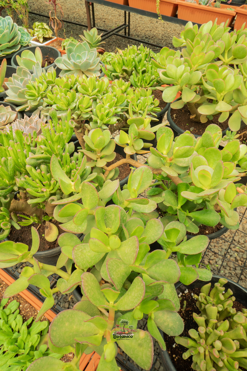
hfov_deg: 53.1
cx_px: 124
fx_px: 247
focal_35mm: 24
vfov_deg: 73.7
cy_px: 186
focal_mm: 16
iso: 640
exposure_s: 1/200
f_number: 9
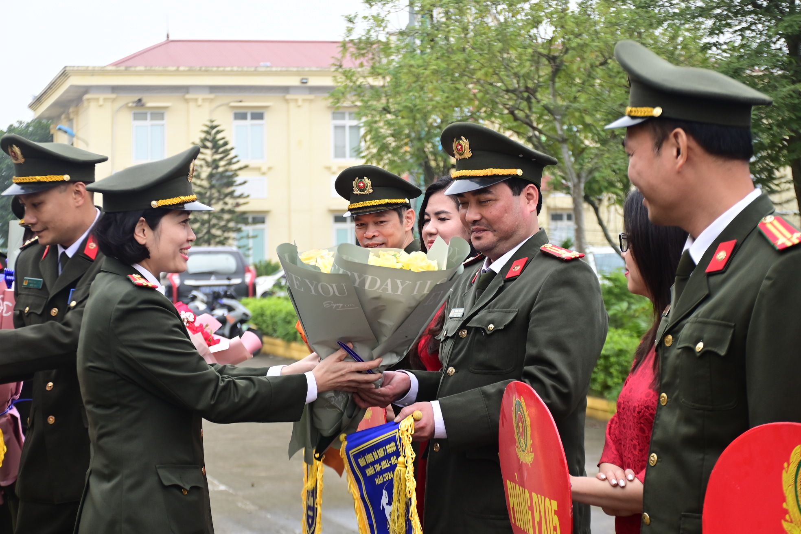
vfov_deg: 15.2
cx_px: 400
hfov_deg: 22.6
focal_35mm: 90
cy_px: 267
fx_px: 2002
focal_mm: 60
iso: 320
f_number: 5
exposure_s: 1/200
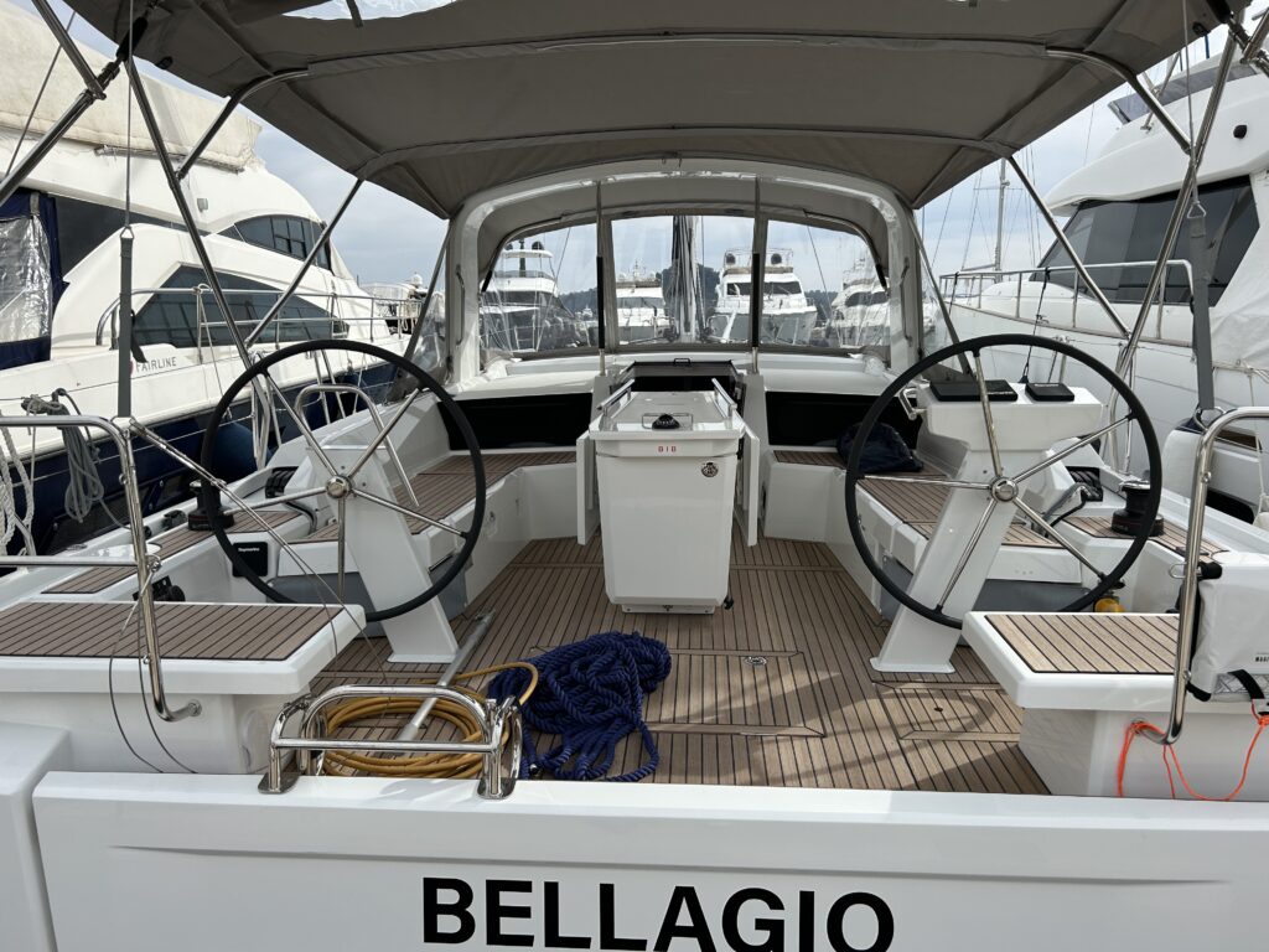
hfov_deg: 67.3
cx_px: 634
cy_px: 476
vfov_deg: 53.1
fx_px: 953
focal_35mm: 26
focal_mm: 5.7
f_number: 1.5
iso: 50
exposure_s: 1/3571
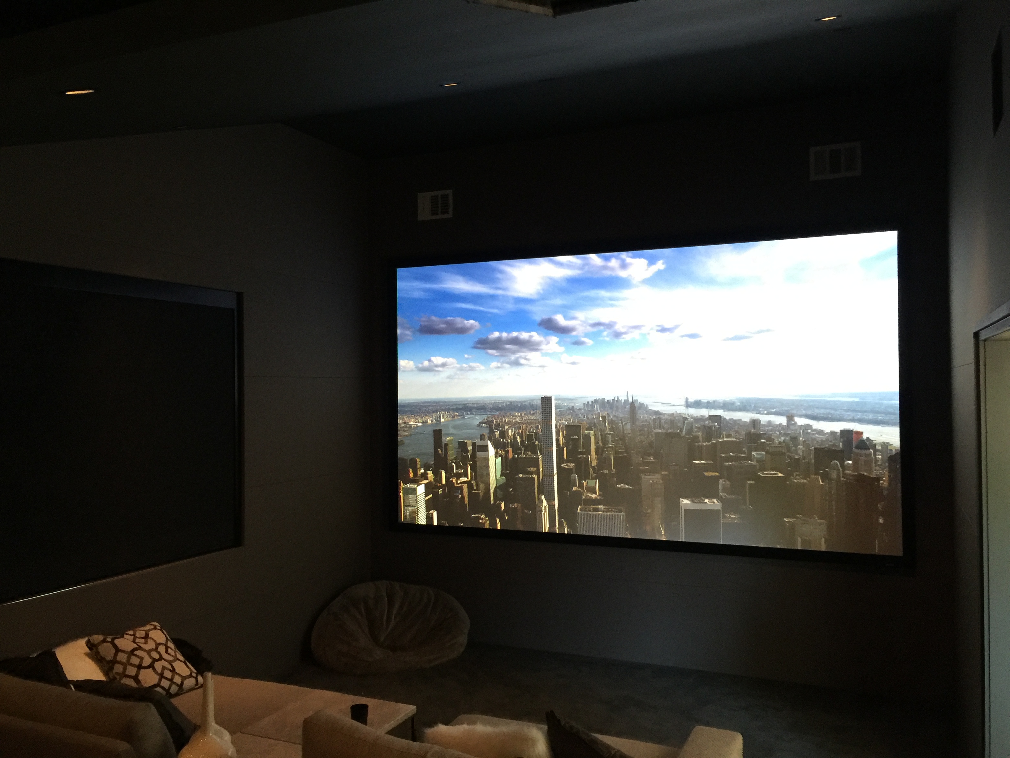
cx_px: 505
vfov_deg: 48.2
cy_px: 379
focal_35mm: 29
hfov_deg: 61.7
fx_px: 846
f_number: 2.2
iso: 125
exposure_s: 1/10
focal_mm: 4.15
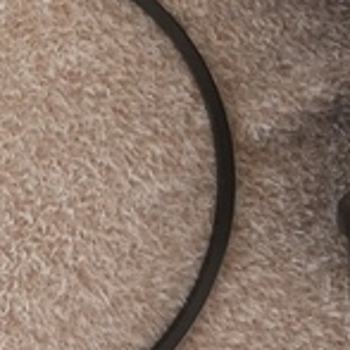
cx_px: 31
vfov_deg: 9.7
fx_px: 1899
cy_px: -369
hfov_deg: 10.5
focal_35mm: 166
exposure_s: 1/100
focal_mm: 3.95
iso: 80
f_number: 1.8
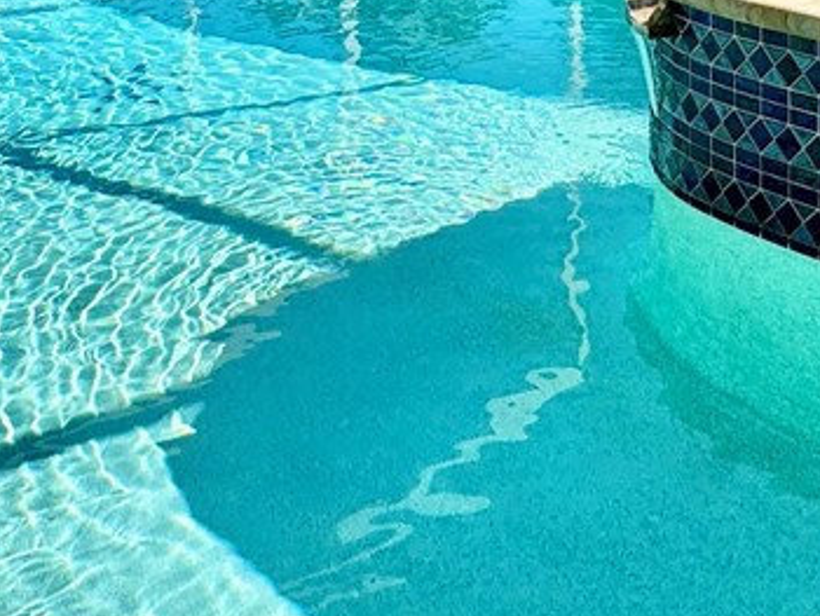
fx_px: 1517
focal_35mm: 64
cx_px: 504
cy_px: -314
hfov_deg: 30.1
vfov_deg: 19.8
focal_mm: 2.22
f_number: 2.2
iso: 40
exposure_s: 1/1178
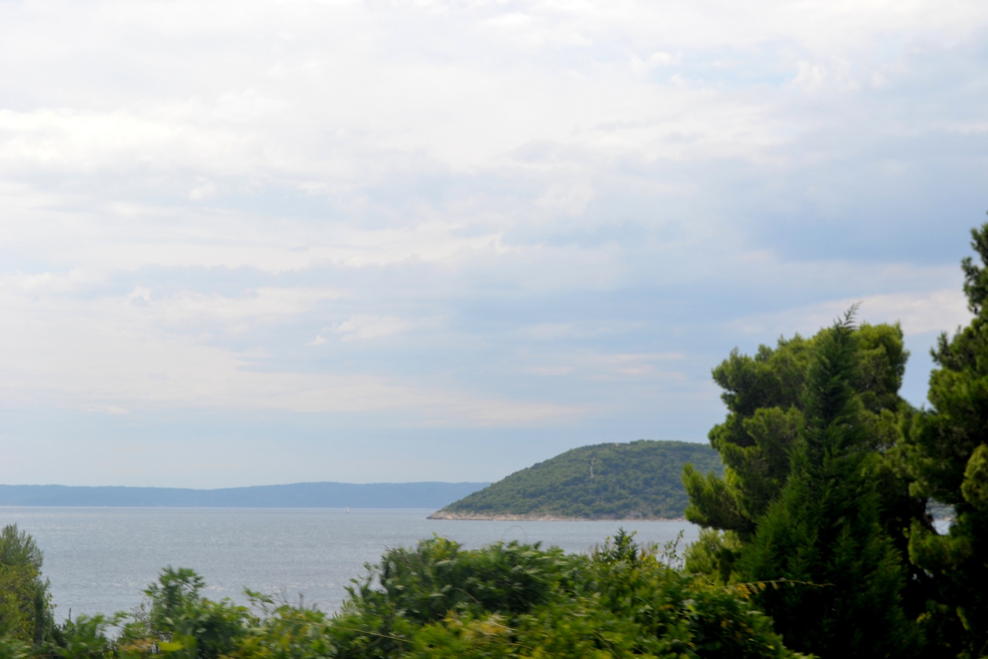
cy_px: 330
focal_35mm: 82
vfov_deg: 16.6
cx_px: 494
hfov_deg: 24.6
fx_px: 2264
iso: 100
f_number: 8
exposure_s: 1/250
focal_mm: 55
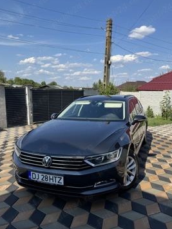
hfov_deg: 51.3
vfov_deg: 65.3
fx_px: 179
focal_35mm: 27
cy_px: 121
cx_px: 95
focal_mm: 6.76
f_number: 1.78
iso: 80
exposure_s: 1/4310
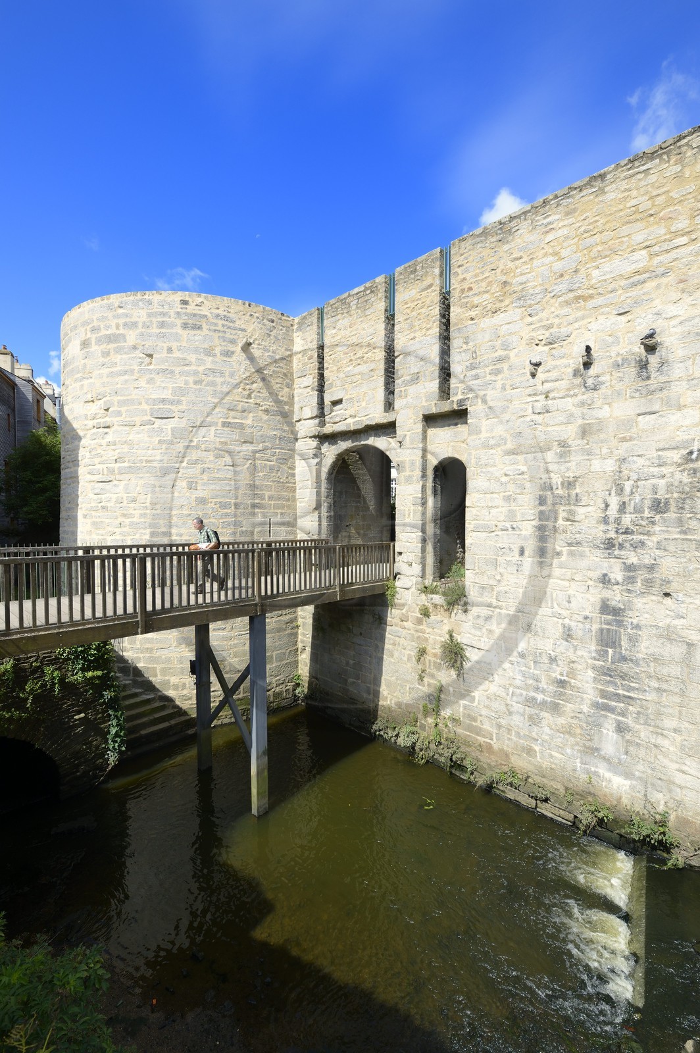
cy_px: 526
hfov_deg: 81.1
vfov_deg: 104.3
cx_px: 350
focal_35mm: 14
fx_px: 409
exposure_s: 1/200
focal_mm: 14
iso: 200
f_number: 11
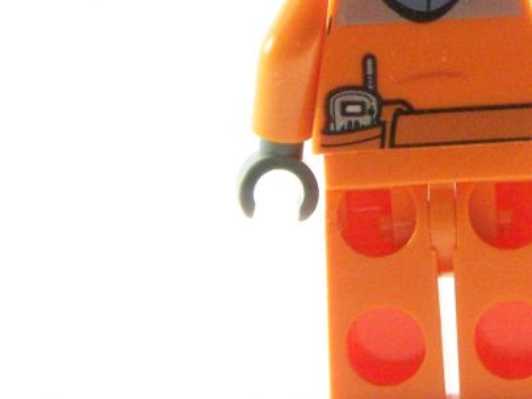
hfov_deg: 6.7
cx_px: 464
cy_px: 59
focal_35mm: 296
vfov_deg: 5.0
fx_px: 4550
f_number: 4
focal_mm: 19.4
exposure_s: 1/60
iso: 400
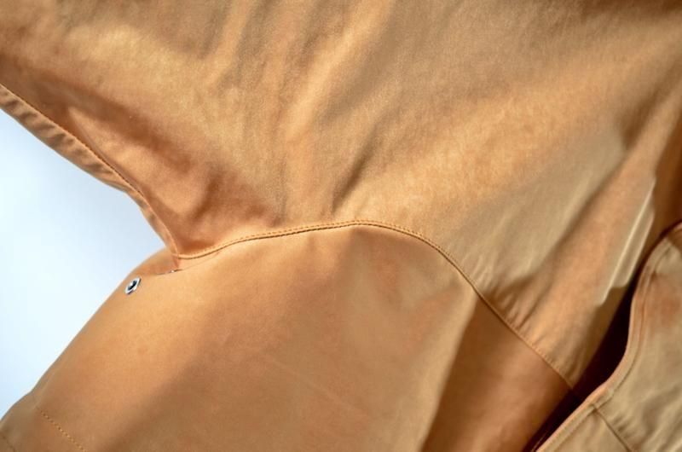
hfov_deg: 33.5
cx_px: 341
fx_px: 1134
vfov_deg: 22.5
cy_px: 226
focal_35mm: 60
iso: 800
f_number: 3.2
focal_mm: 40
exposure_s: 1/40
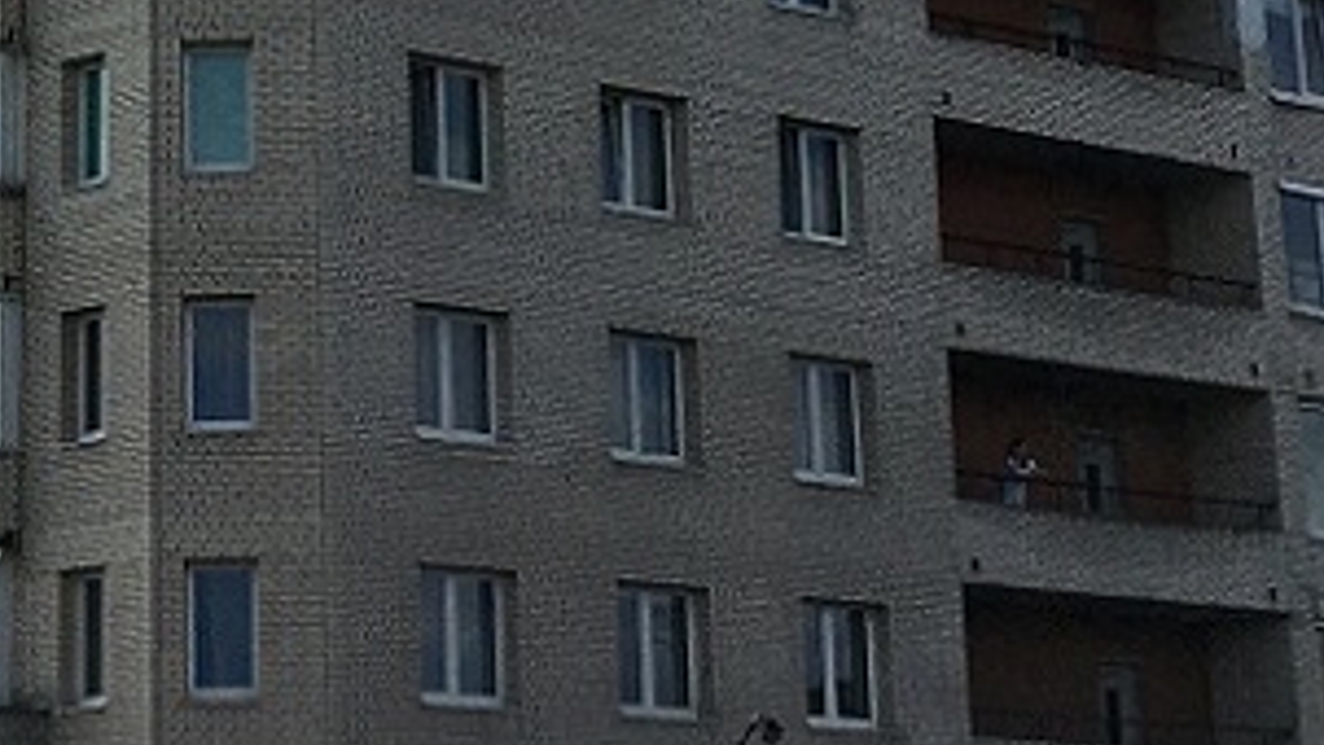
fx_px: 4775
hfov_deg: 15.7
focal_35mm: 136
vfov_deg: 8.5
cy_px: -660
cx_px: 276
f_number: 2.2
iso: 25
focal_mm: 4.15
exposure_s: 1/4525
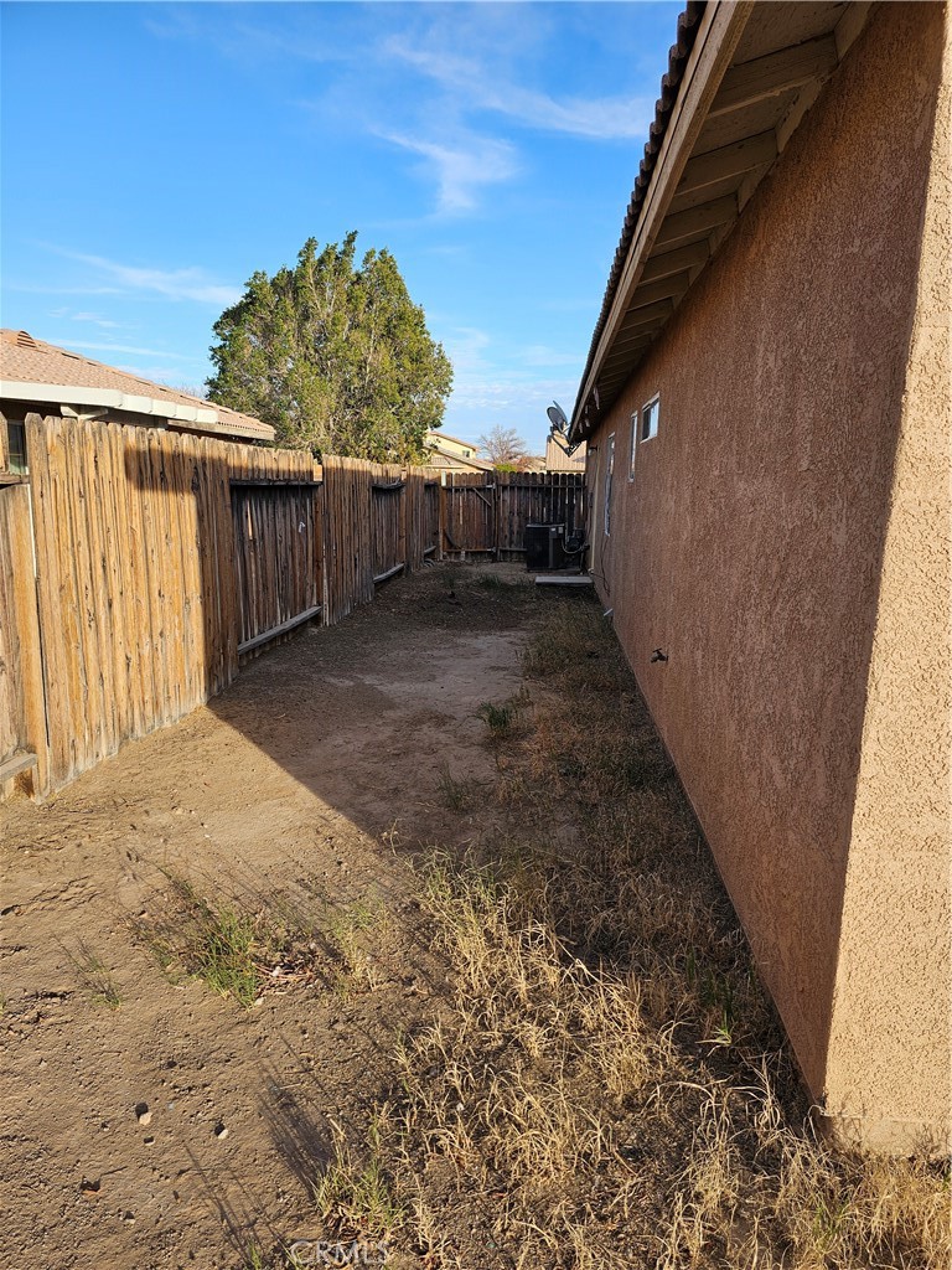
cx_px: 476
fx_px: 843
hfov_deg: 58.9
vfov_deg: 73.9
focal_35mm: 23
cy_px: 635
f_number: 1.7
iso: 10
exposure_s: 1/377
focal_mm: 6.3
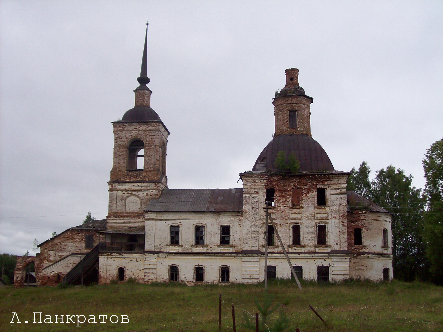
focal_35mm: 45
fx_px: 576
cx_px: 222
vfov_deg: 32.2
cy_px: 166
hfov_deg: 42.1
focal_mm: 7.6
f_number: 3
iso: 80
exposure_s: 1/690
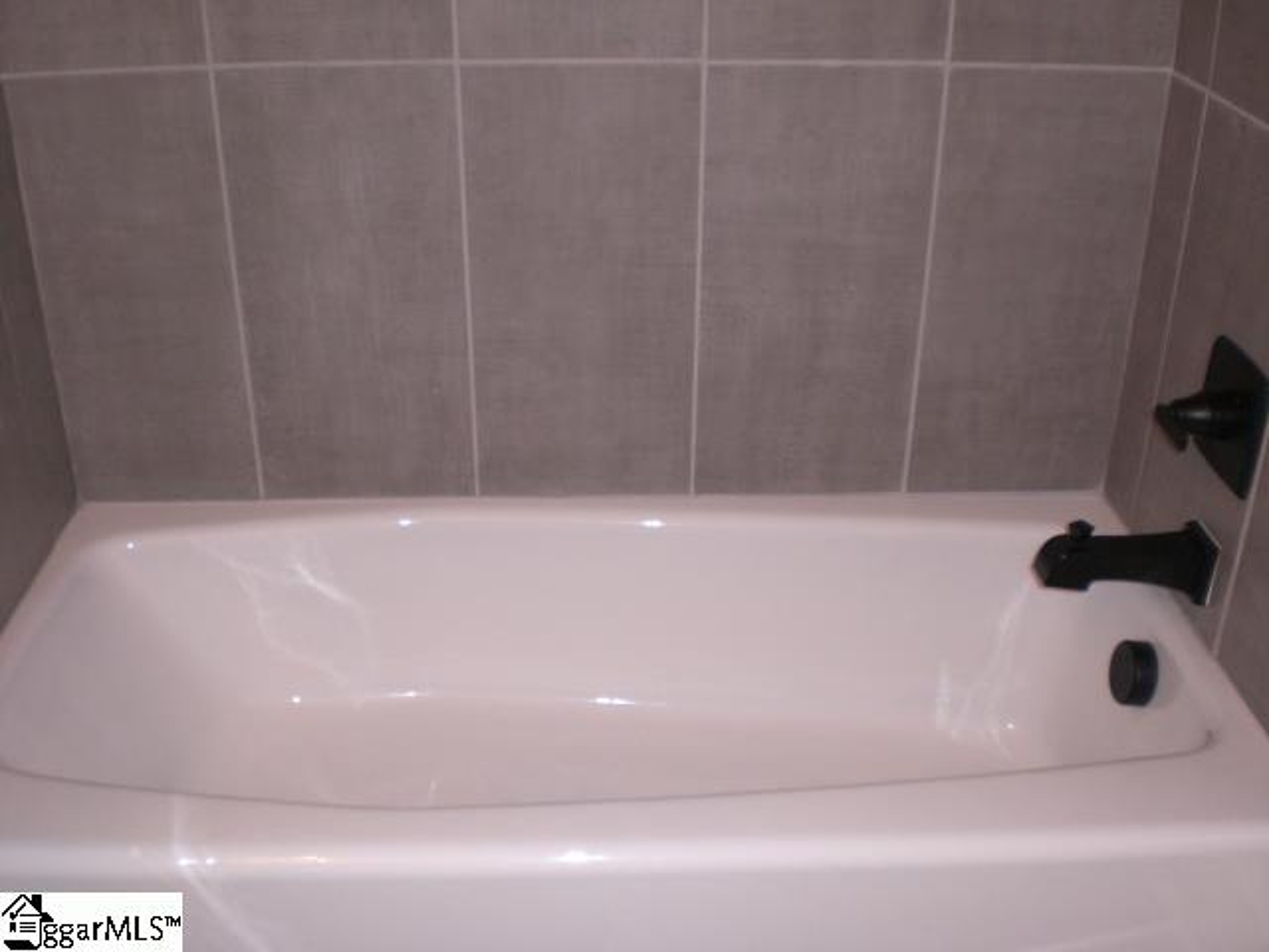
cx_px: 634
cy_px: 476
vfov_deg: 37.7
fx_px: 1393
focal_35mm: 38
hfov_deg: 49.0
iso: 200
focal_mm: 6.3
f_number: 3.1
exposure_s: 1/60
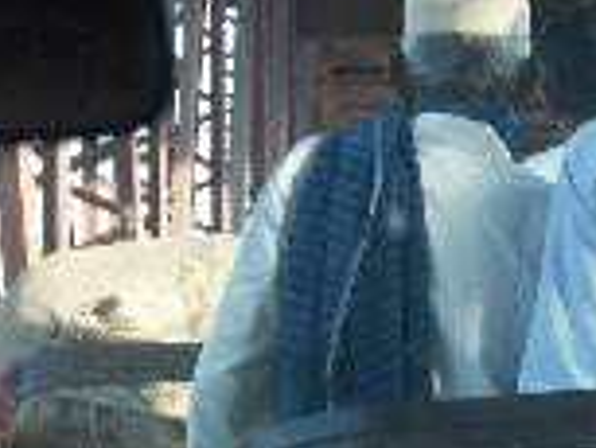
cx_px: 649
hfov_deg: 7.2
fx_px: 4687
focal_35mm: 272
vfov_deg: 5.5
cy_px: 277
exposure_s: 1/125
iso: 100
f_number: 4
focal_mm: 19.28
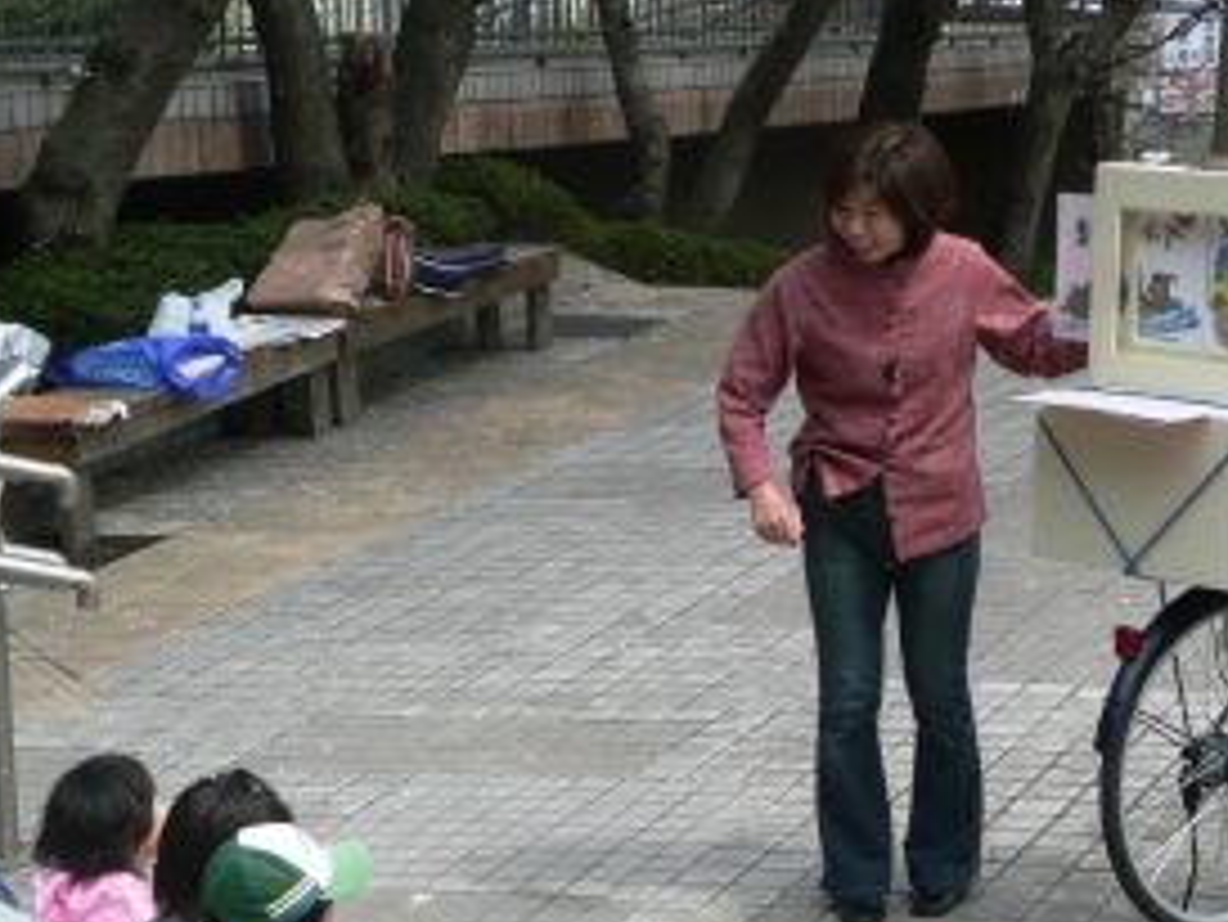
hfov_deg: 16.6
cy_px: 630
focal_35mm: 118
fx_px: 4188
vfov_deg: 12.5
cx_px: 805
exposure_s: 1/400
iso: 100
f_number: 4.6
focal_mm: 11.8
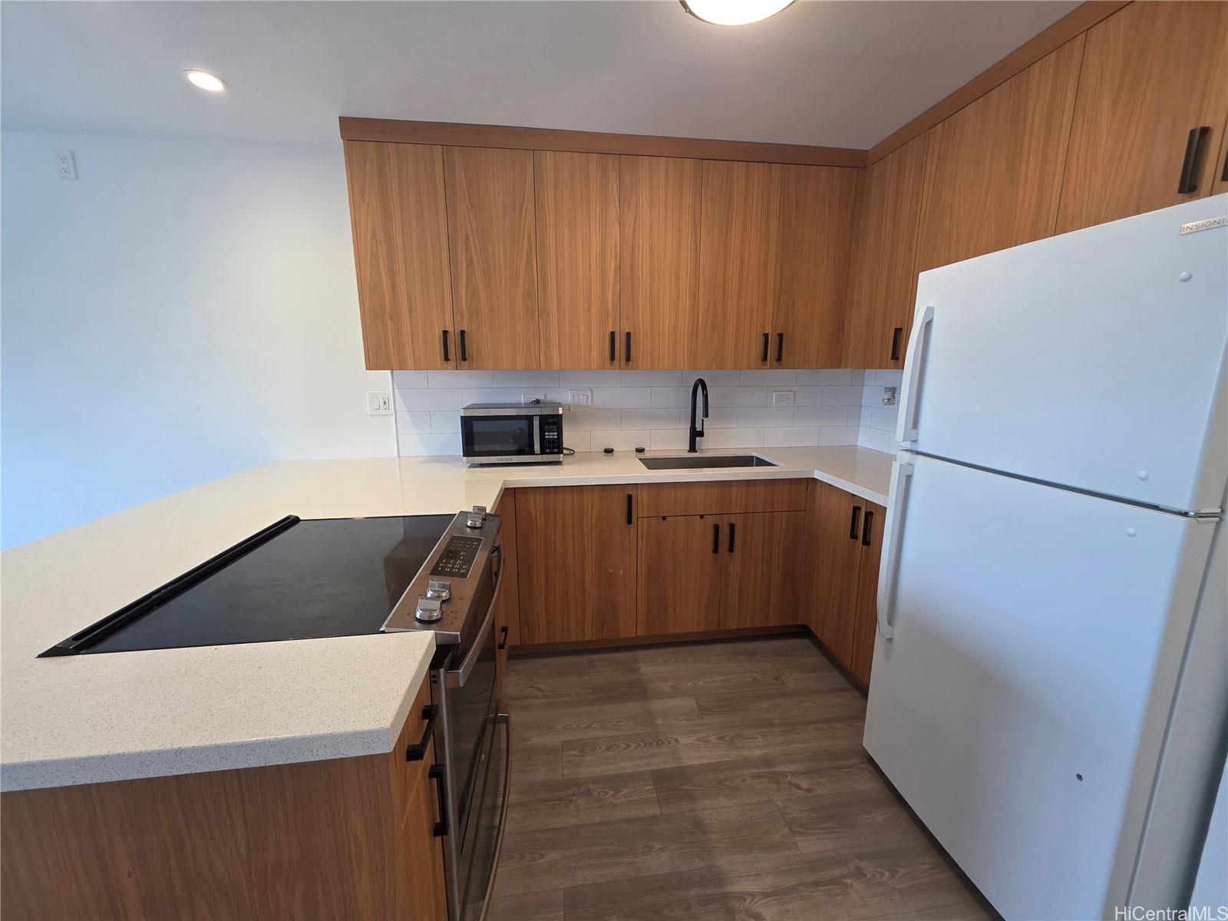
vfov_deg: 89.9
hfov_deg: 106.2
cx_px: 614
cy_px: 460
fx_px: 461
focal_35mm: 13
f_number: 1.9
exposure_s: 1/120
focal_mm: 2.2
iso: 160
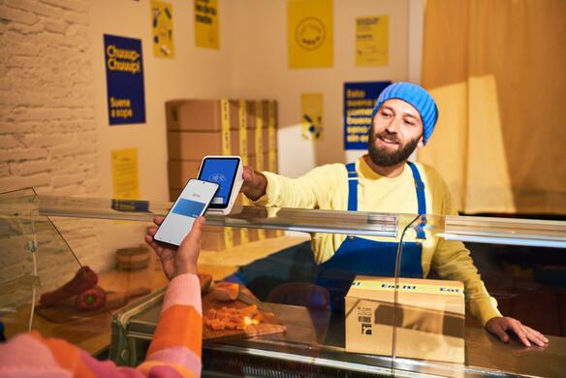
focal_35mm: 40
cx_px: 283
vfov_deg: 33.4
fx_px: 629
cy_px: 189
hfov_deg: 48.4
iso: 640
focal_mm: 40
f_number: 3.2
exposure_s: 1/160
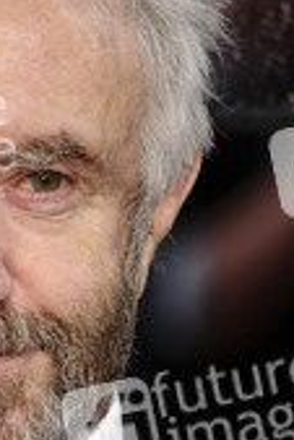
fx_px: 6298
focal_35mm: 515
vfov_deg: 4.0
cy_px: 286
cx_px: -40
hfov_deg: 2.7
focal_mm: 145
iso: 320
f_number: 4.5
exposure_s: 1/250
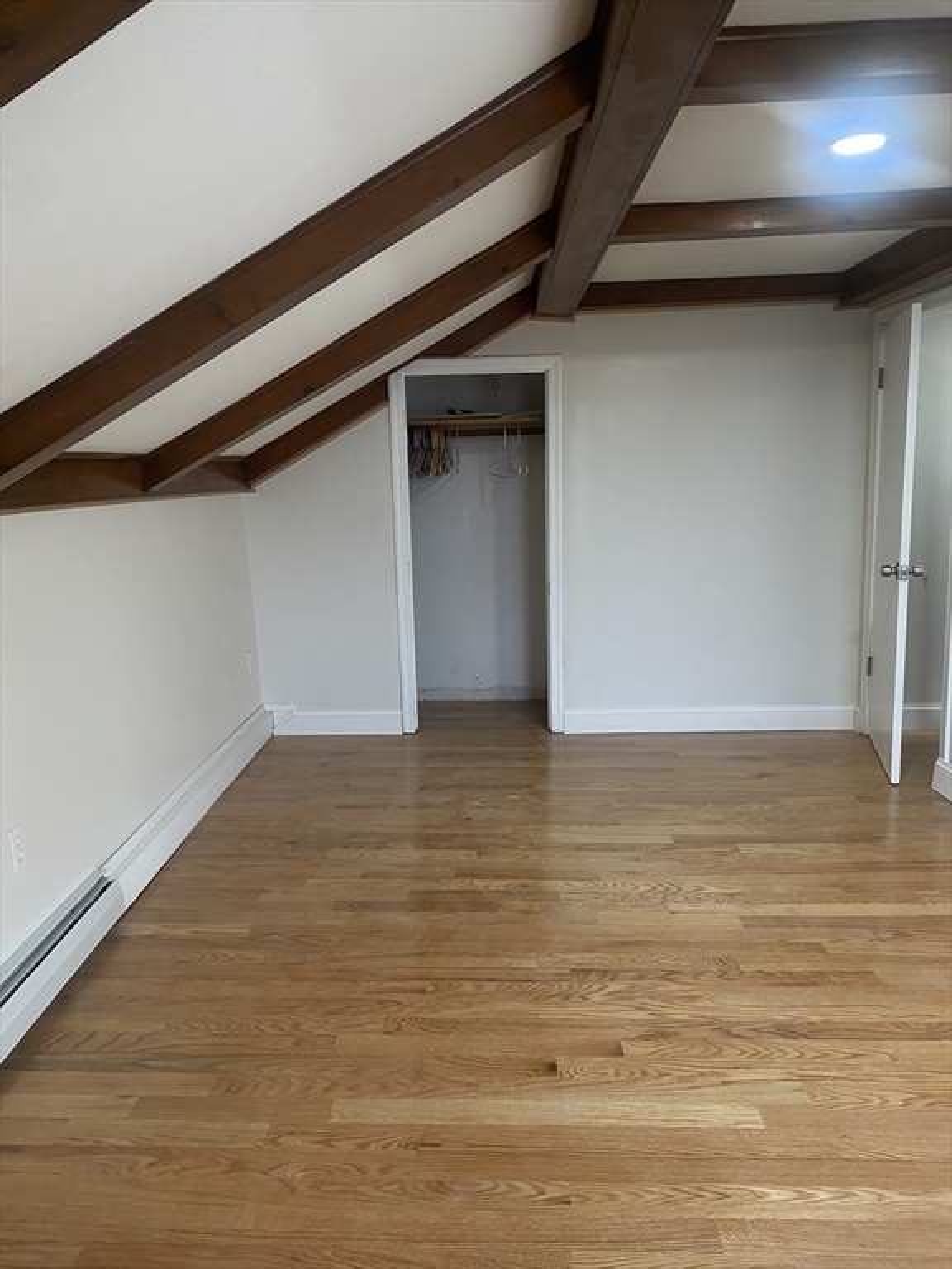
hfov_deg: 53.1
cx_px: 476
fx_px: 953
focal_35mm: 26
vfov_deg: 67.3
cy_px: 634
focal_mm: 4.25
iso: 125
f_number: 1.8
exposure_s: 1/60
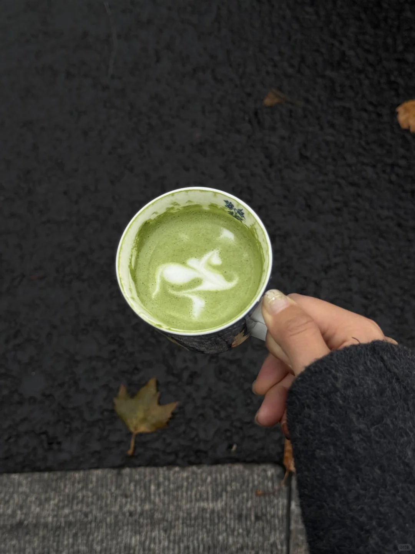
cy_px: 277
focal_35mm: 48
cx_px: 208
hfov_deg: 30.3
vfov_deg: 39.7
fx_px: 767
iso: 50
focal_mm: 6.76
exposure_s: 1/218
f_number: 1.78
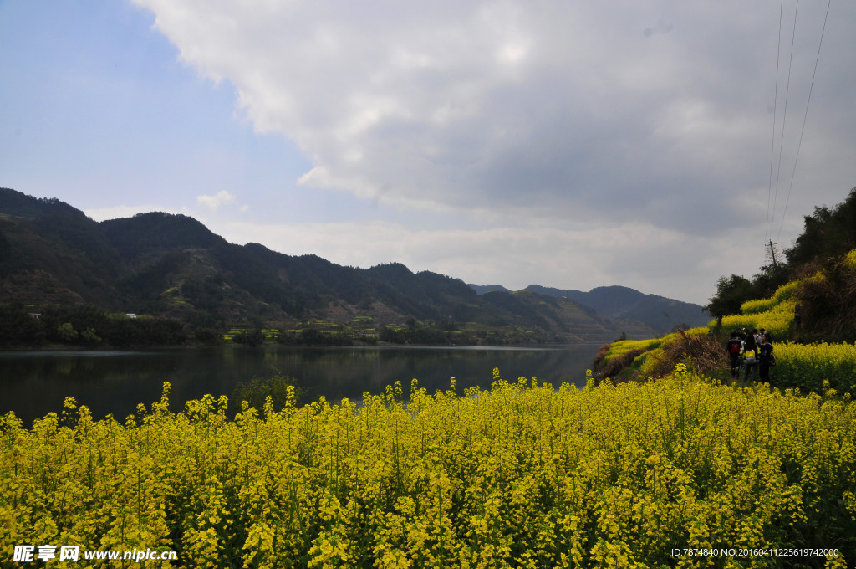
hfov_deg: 73.8
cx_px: 428
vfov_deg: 53.0
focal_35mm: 24
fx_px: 570
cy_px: 284
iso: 320
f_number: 13
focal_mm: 16
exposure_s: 1/640
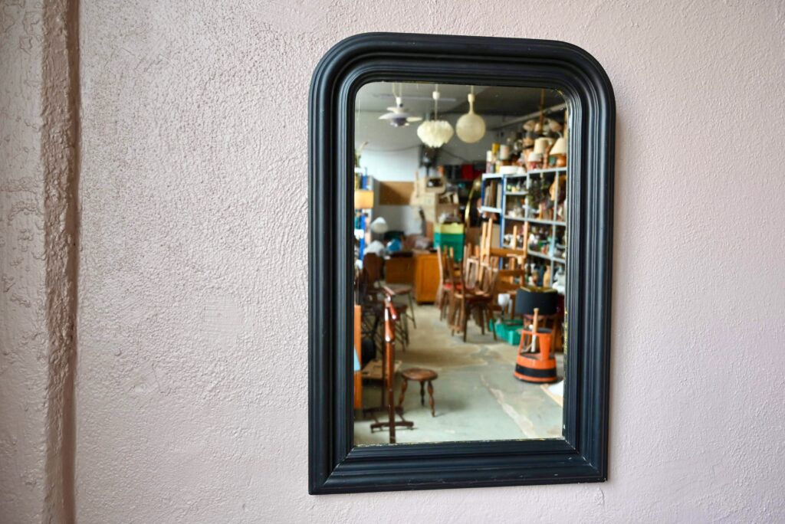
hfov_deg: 62.8
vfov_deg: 44.3
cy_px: 262
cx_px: 392
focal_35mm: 30
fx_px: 644
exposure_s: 1/80
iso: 800
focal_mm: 29.5
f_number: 4.5
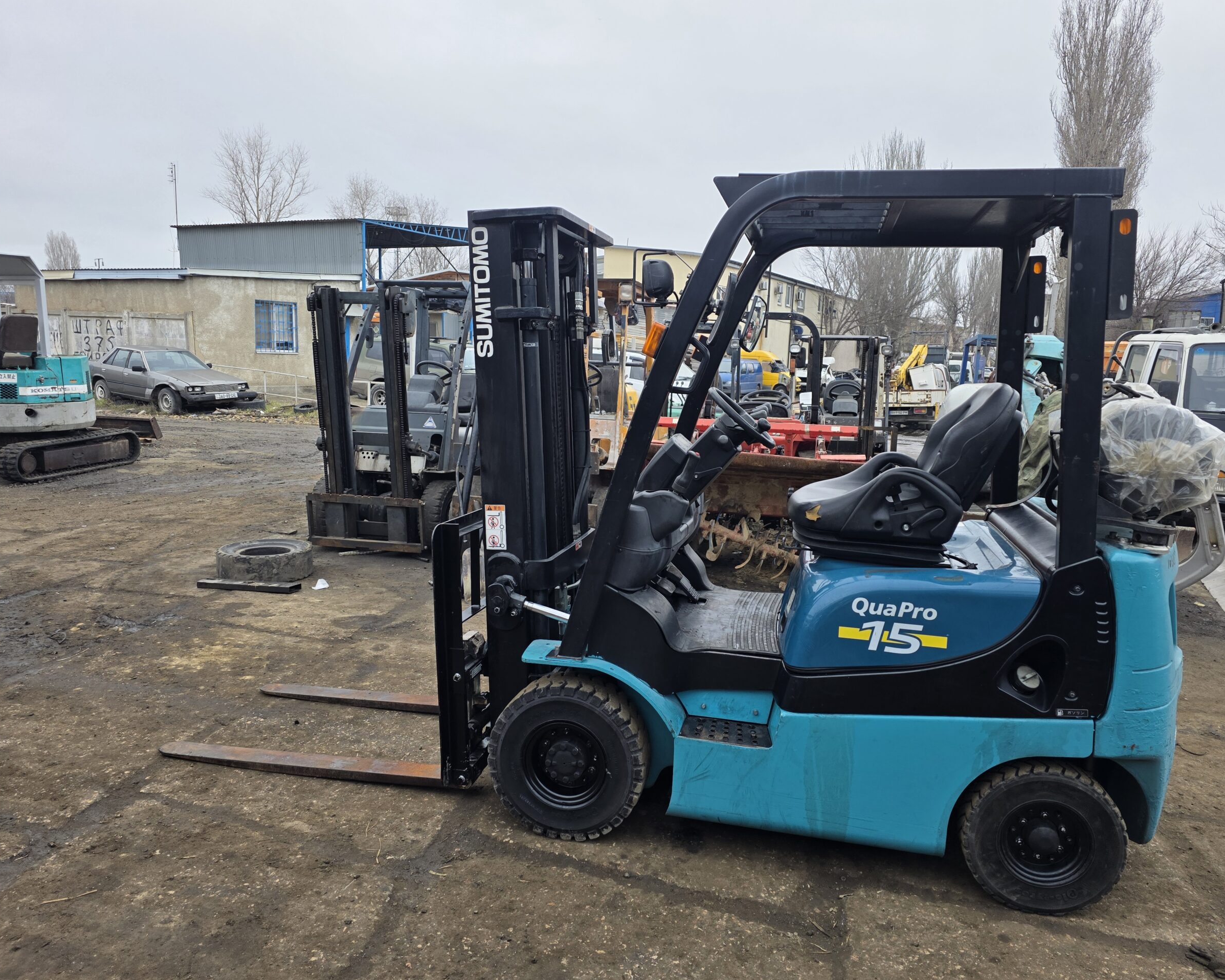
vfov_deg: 58.8
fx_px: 870
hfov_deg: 70.2
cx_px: 648
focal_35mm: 24
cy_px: 490
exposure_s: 1/1645
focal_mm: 6.3
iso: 80
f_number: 1.7
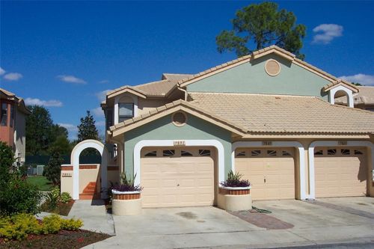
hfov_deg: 50.7
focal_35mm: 38
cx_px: 187
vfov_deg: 35.0
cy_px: 124
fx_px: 395
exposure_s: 1/1000
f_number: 4.8
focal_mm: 8
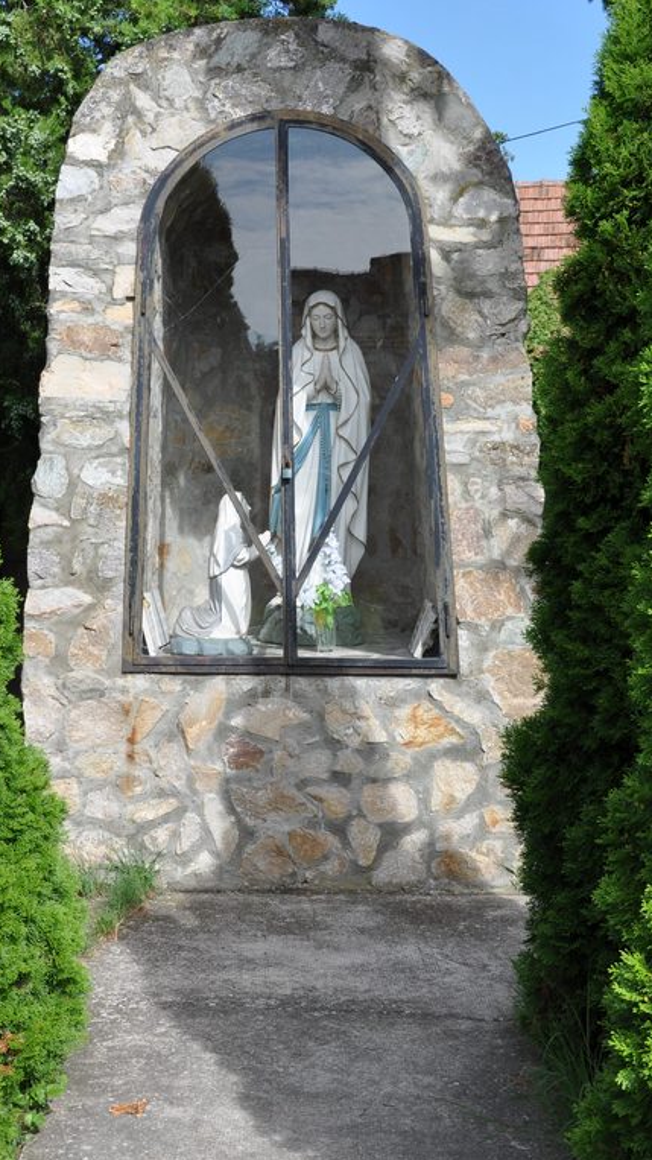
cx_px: 271
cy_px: 485
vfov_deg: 35.4
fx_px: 1814
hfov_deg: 20.4
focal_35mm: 59
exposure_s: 1/320
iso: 200
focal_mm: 28
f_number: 9
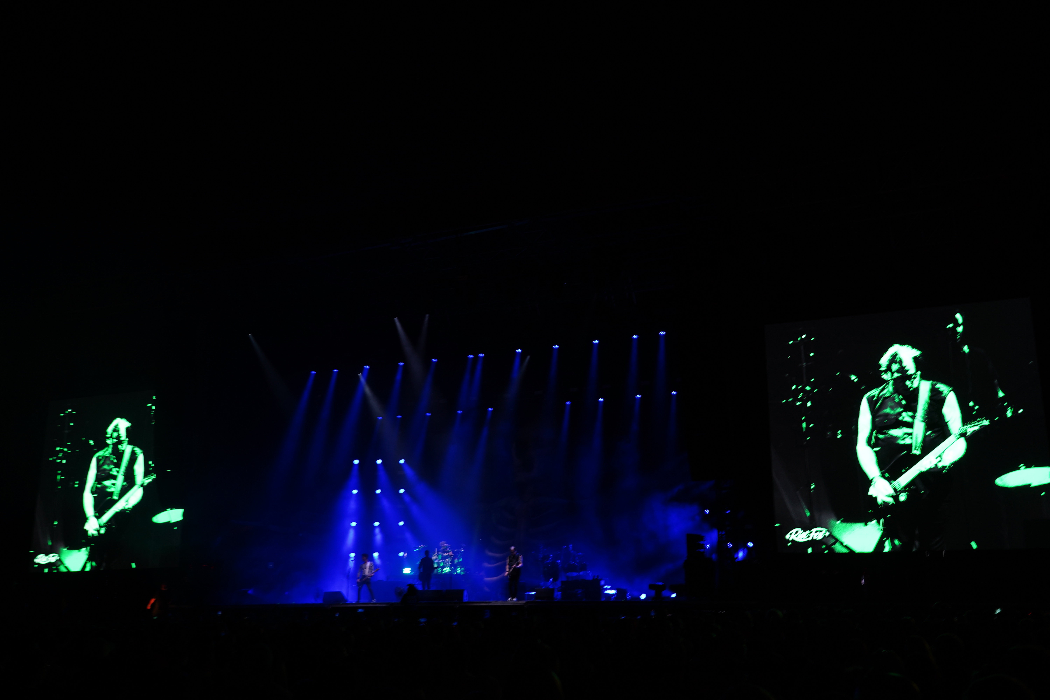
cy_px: 350
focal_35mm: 34
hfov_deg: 55.8
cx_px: 525
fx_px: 992
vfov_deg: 38.9
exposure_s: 1/60
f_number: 5
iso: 100
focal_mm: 34
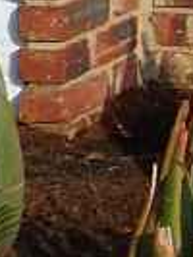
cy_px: -307
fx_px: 2739
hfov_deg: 3.6
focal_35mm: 369
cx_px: 992
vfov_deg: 5.2
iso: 80
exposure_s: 1/350
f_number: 5.2
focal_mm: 6.8
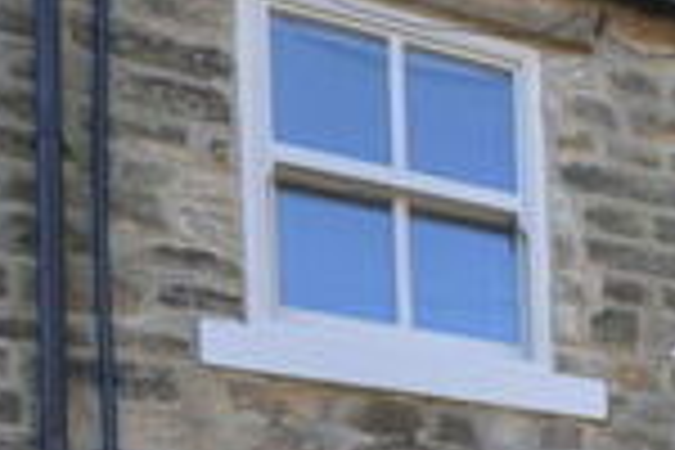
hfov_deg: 21.4
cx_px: 1143
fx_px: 1312
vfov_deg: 15.7
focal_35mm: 70
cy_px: 884
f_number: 4
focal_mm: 10
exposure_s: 1/400
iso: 400
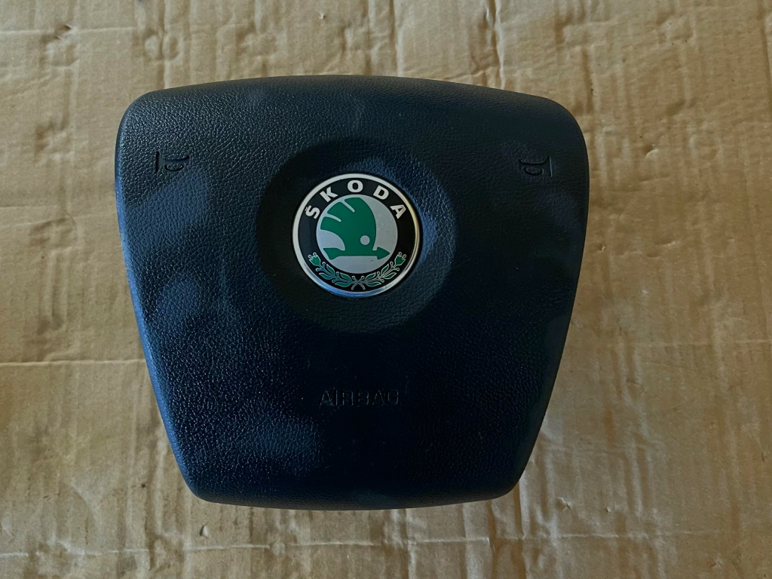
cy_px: 290
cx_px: 386
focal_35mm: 26
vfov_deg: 53.1
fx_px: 580
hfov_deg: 67.3
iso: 320
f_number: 1.6
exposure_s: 1/60
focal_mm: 5.1
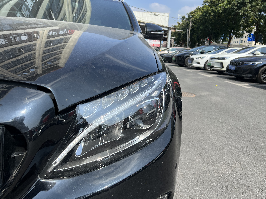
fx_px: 200
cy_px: 100
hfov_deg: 67.3
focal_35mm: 26
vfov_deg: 53.1
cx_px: 133
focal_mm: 5.7
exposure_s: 1/2457
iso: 50
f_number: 1.5
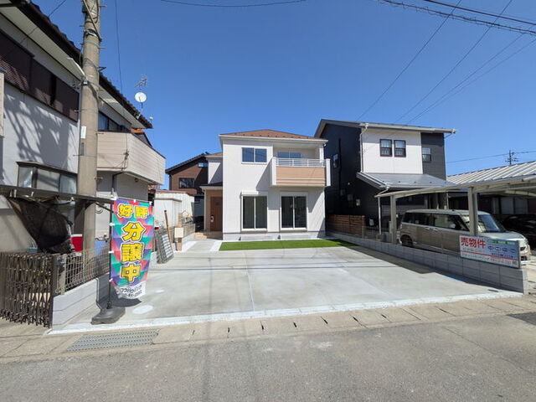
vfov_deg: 85.7
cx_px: 268
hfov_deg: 102.1
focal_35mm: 14
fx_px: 217
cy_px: 201
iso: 51
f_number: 2.2
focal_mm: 1.83
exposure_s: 1/2137
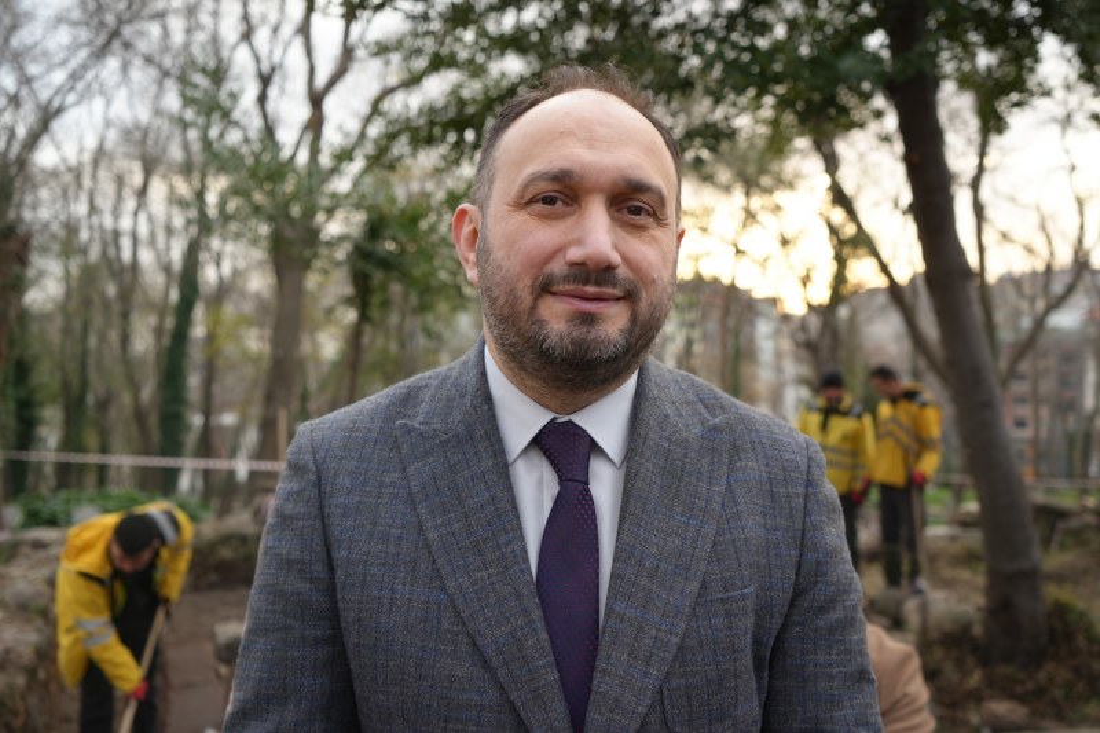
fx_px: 1100
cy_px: 366
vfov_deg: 36.9
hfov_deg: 53.1
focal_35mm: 36
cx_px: 550
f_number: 4
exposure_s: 1/160
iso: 250
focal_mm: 36
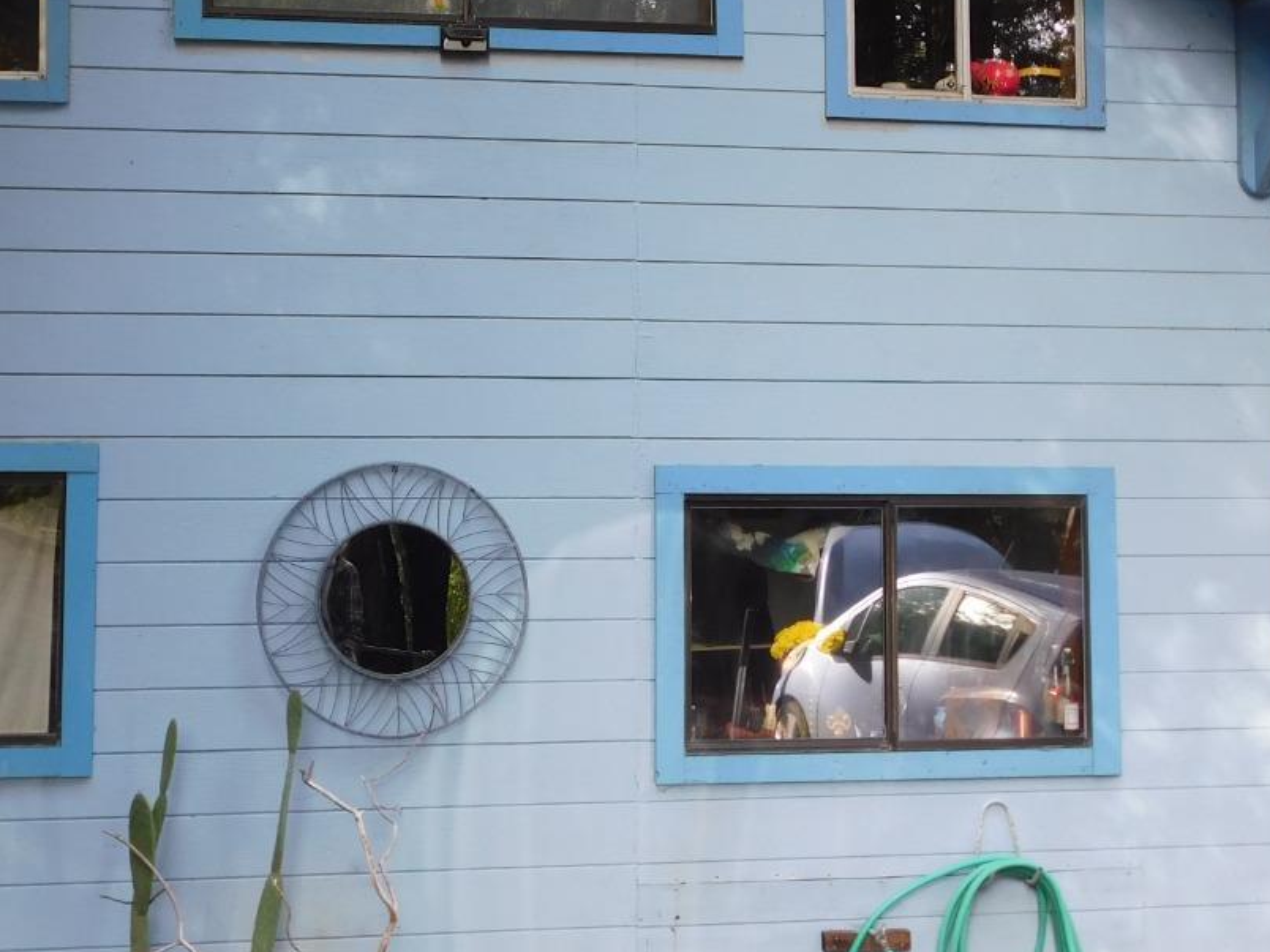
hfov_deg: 34.2
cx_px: 475
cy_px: 236
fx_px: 2055
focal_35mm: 56
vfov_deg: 25.8
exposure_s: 1/60
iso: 125
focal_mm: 5.3
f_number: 3.2
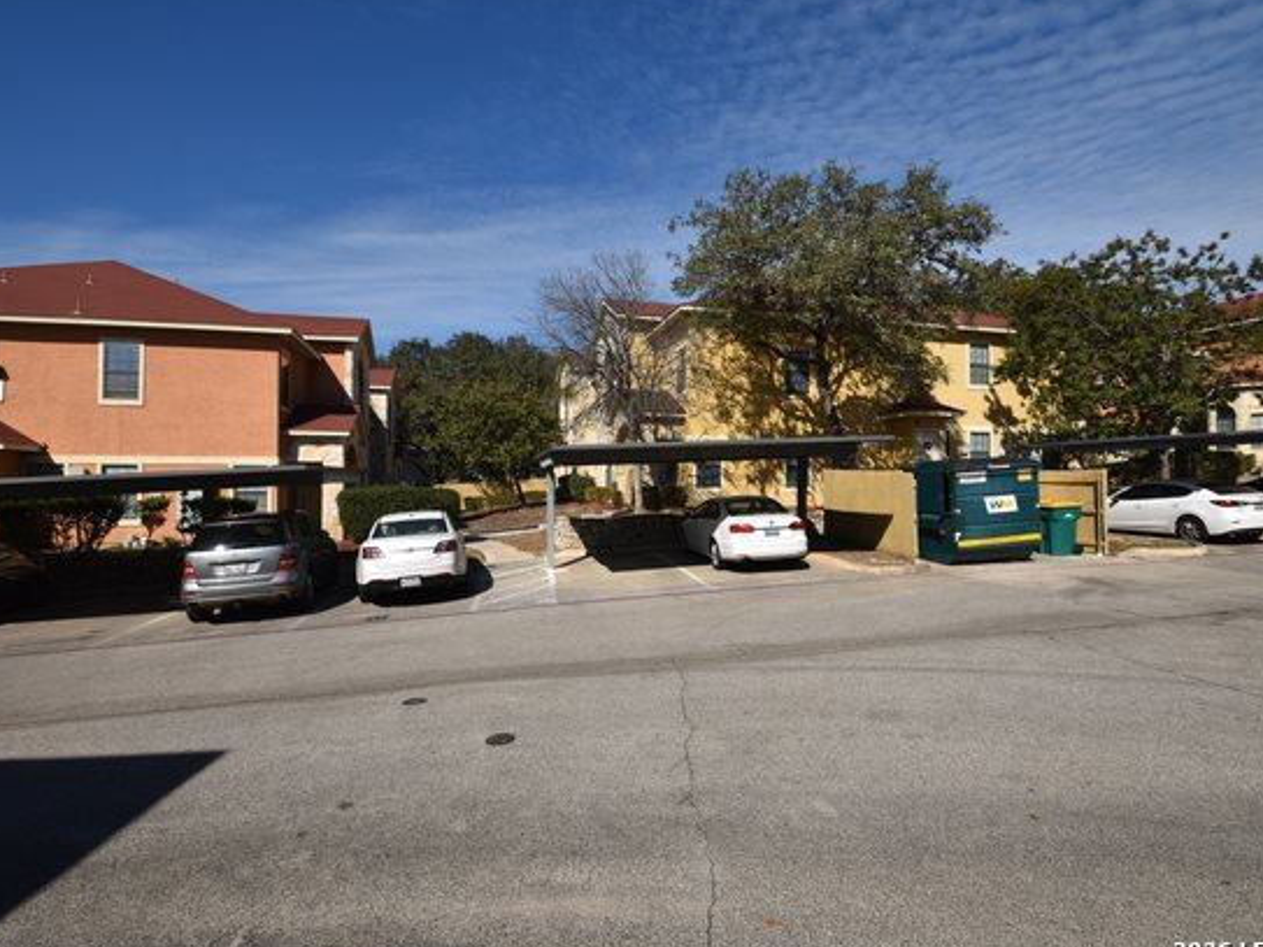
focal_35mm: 17
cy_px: 467
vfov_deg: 74.7
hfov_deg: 91.0
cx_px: 614
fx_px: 620
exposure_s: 1/200
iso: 100
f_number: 13
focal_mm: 10
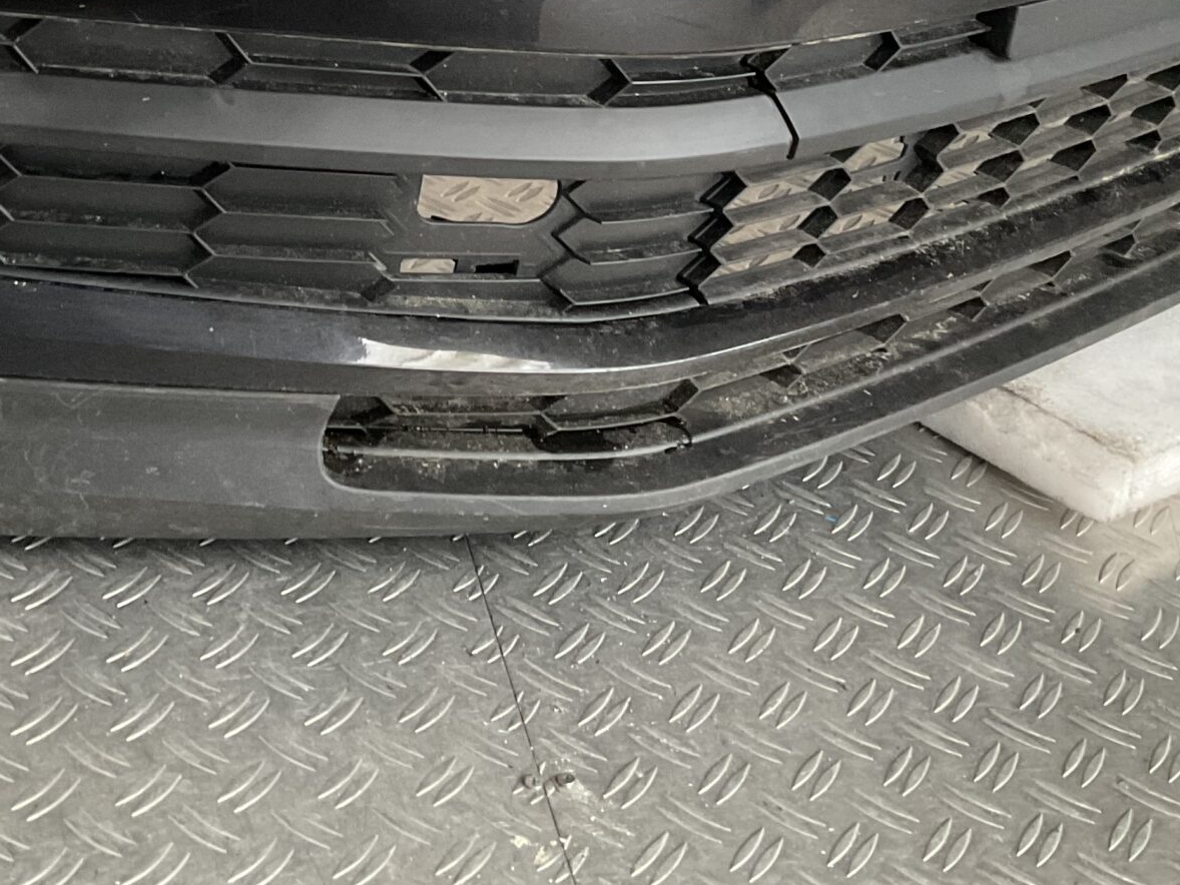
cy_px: -56
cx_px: 386
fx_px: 2148
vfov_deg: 22.2
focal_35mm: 63
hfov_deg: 30.5
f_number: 1.8
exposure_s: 1/33
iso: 200
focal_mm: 3
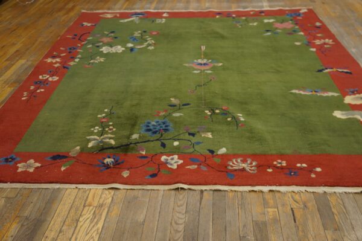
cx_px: 181
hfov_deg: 46.4
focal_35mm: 42
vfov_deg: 31.8
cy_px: 120
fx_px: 422
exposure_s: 1/60
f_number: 4
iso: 640
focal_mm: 28
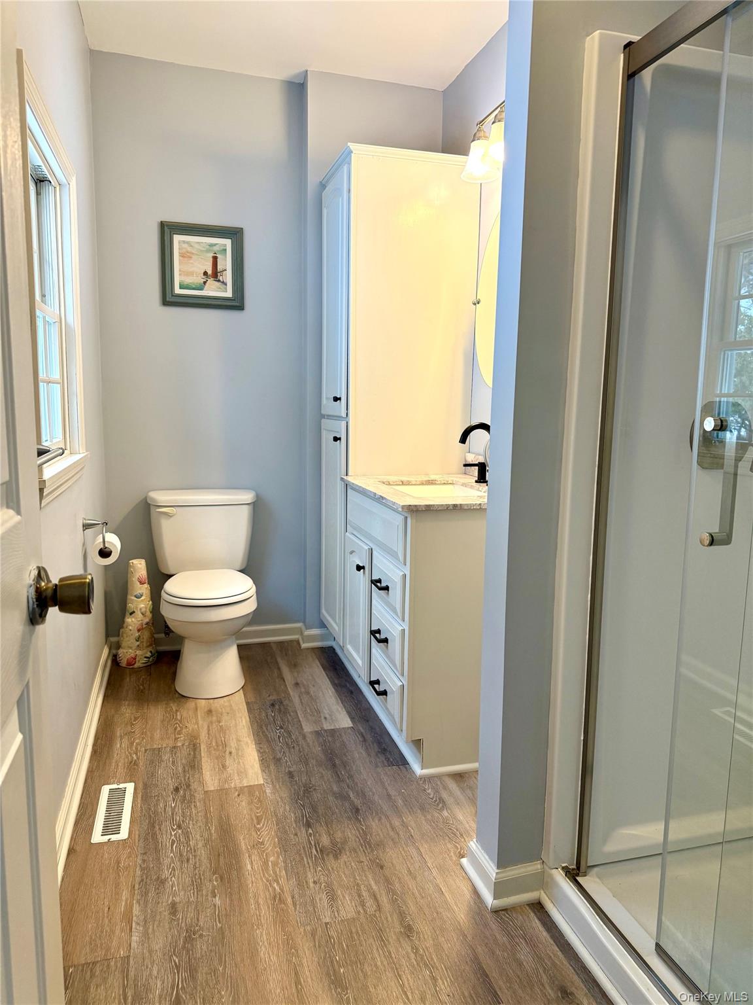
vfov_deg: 71.6
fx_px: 696
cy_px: 502
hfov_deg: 56.8
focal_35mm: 24
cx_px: 376
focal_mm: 6.76
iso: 160
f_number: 1.78
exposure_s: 1/120
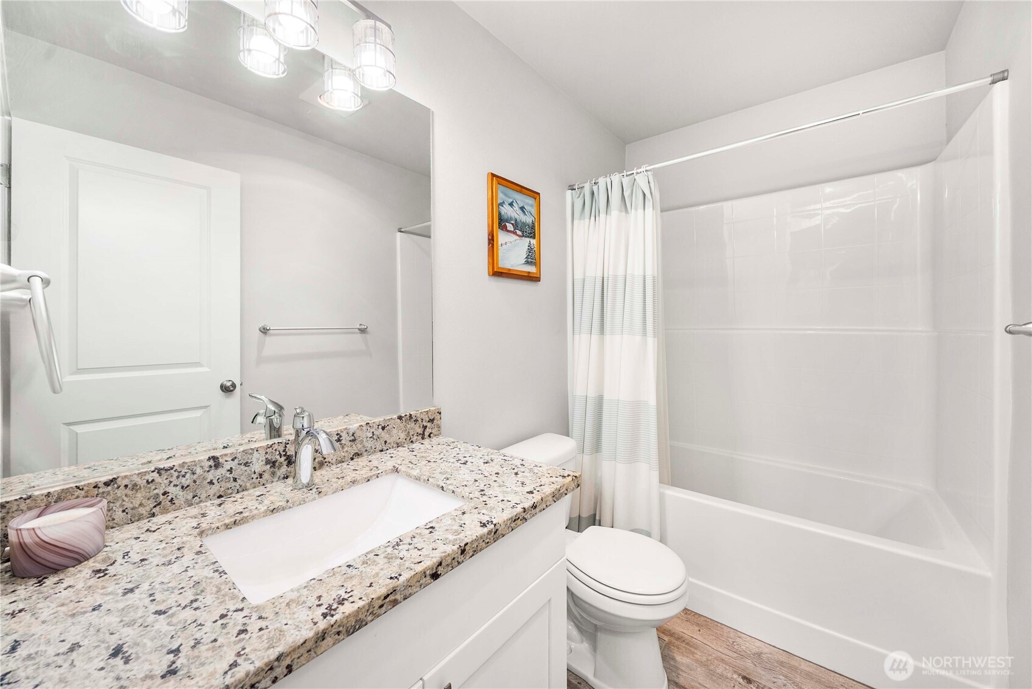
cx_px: 516
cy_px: 344
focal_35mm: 13
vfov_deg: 85.5
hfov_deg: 108.3
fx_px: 373
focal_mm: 13
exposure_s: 1/60
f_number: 7.1
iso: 125
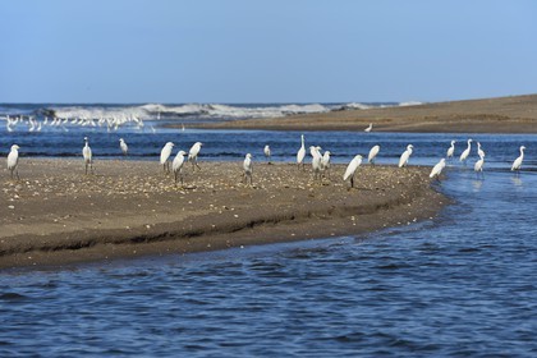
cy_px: 179
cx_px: 268
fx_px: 2983
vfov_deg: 6.9
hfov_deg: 10.3
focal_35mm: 200
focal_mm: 200
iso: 200
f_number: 10
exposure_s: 1/500
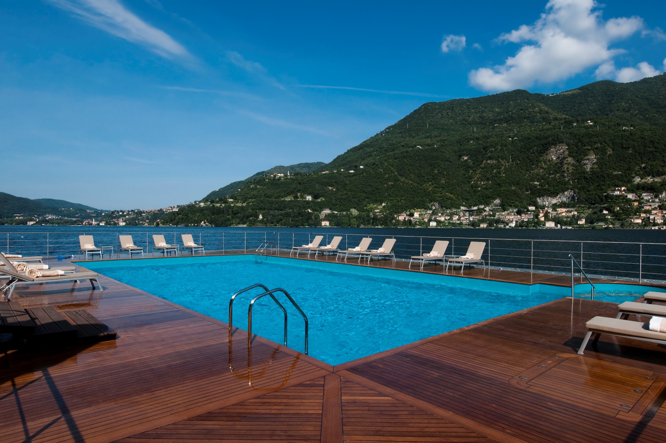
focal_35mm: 21
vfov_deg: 59.4
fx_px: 388
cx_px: 333
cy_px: 222
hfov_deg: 81.3
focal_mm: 14
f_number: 20
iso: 200
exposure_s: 1/125
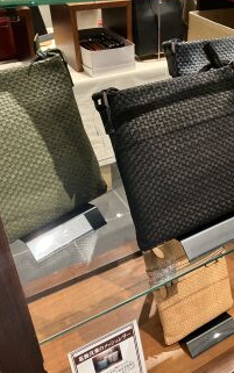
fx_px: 377
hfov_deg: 33.9
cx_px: 170
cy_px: 184
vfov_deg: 52.7
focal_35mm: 37
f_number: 1.8
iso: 200
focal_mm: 3.99
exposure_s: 1/50
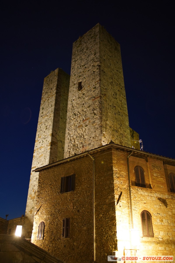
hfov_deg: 45.0
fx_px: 211
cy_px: 132
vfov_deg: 63.7
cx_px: 88
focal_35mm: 29
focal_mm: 29
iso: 3200
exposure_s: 1/15
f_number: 2.8
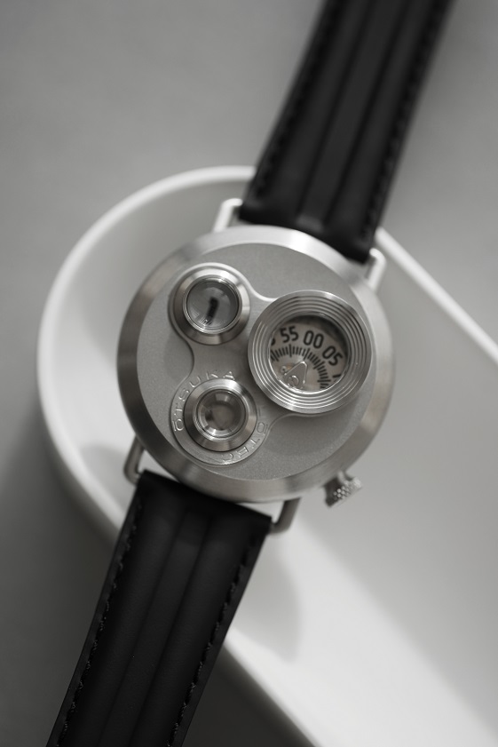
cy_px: 374
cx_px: 249
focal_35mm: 105
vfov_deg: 19.5
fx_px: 2178
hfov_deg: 13.0
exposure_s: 1/250
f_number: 3.2
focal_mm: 105
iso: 250
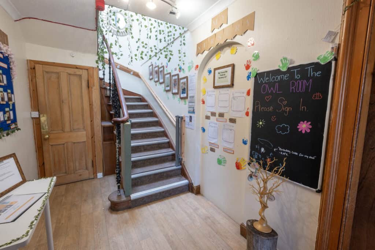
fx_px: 156
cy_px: 125
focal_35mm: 15
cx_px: 188
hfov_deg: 100.4
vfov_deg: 77.3
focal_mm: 10
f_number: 10
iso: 125
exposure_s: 2
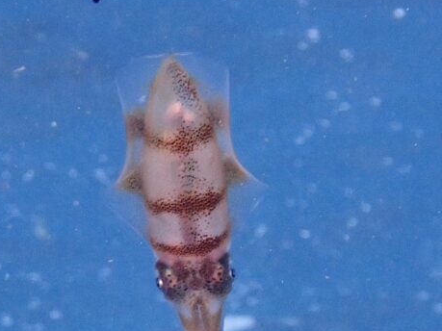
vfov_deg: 7.2
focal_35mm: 205
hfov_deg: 9.7
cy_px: 201
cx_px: 192
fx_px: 2617
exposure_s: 1/200
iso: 250
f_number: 6.3
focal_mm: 16.79
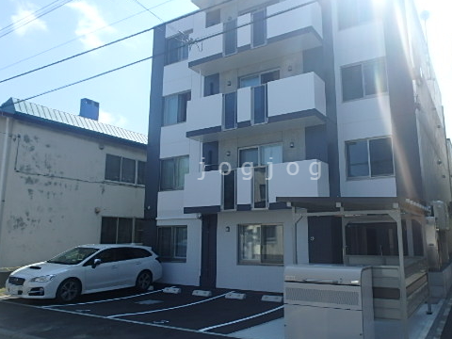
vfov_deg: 49.7
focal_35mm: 28
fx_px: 366
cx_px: 262
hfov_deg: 63.1
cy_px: 169
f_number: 3.5
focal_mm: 3.7
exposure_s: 1/1000
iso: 125
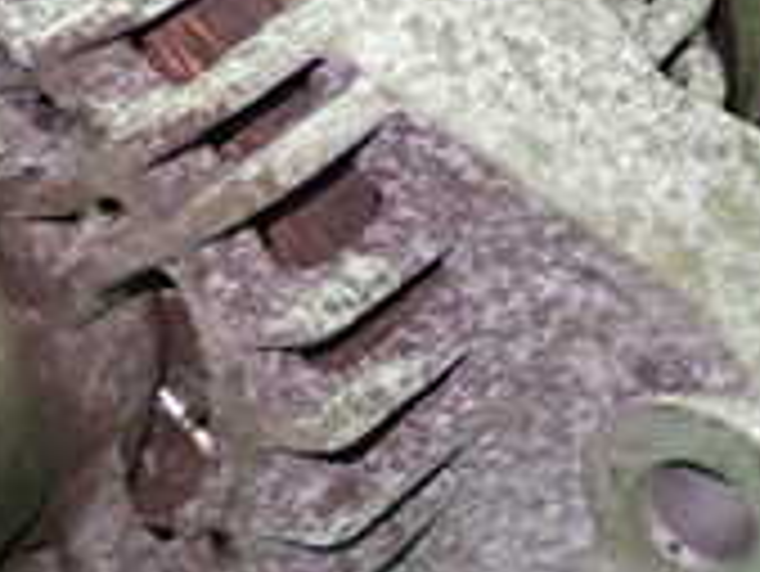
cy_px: 149
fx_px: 2812
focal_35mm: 128
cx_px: 166
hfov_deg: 15.3
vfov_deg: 11.6
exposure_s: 1/25
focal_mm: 6.37
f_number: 2.5
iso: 800
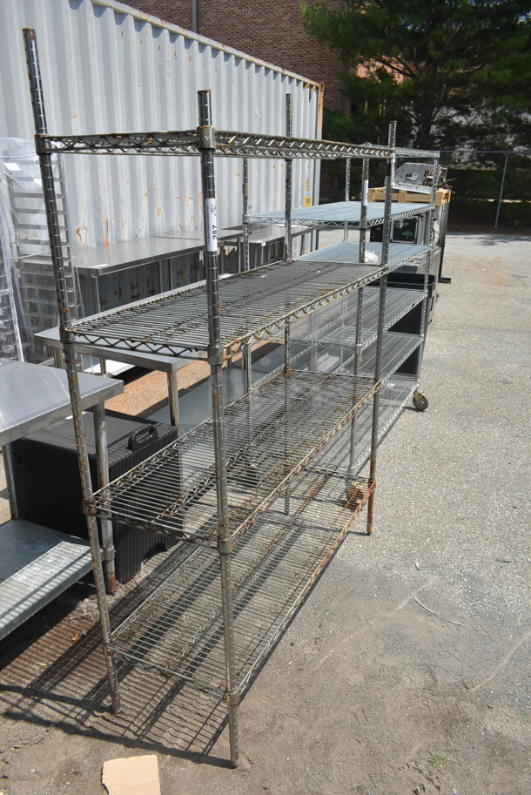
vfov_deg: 67.3
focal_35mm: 27
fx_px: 596
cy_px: 398
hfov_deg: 48.0
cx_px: 266
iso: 200
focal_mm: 18
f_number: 8
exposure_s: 1/500
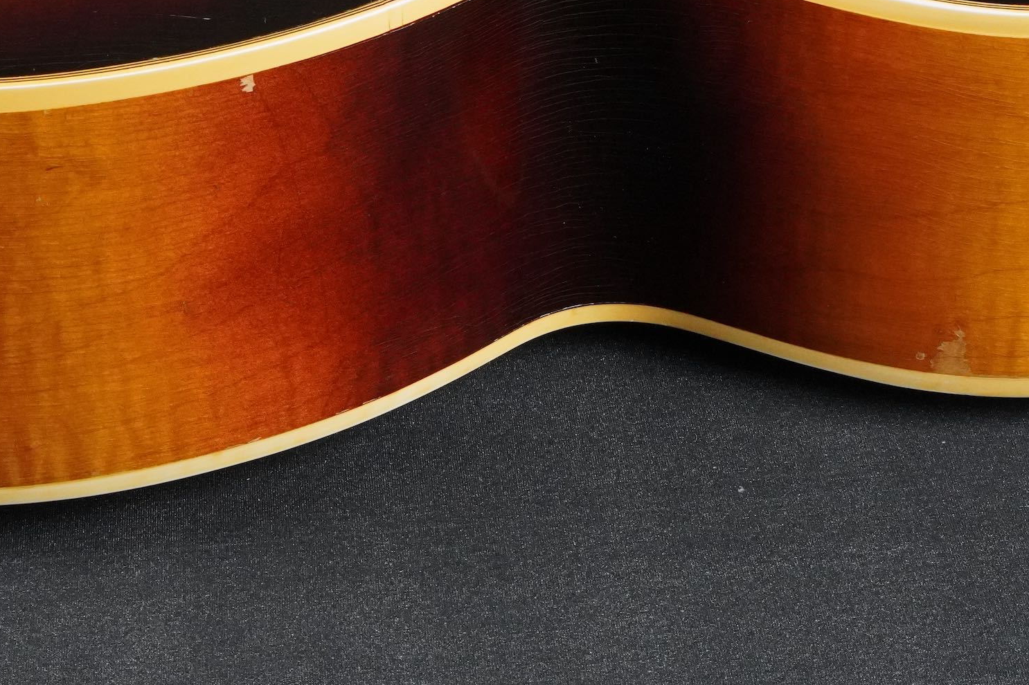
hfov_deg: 19.2
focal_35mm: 106
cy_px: 152
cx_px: 343
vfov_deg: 12.9
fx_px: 3029
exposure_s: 1/60
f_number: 11
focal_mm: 35
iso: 2500
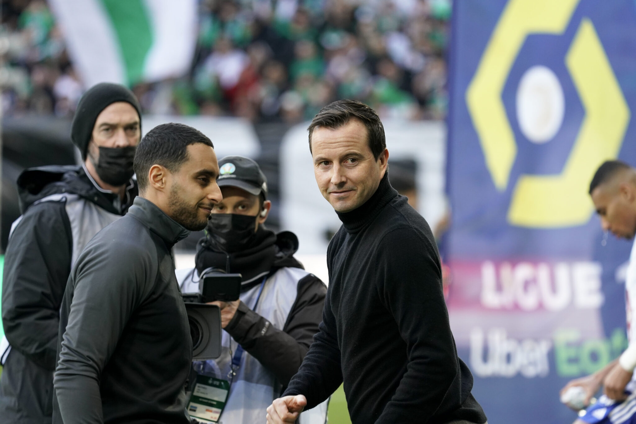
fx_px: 5970
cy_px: 212
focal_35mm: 338
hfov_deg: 6.1
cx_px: 318
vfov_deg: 4.1
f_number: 6.3
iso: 1600
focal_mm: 338
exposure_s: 1/500
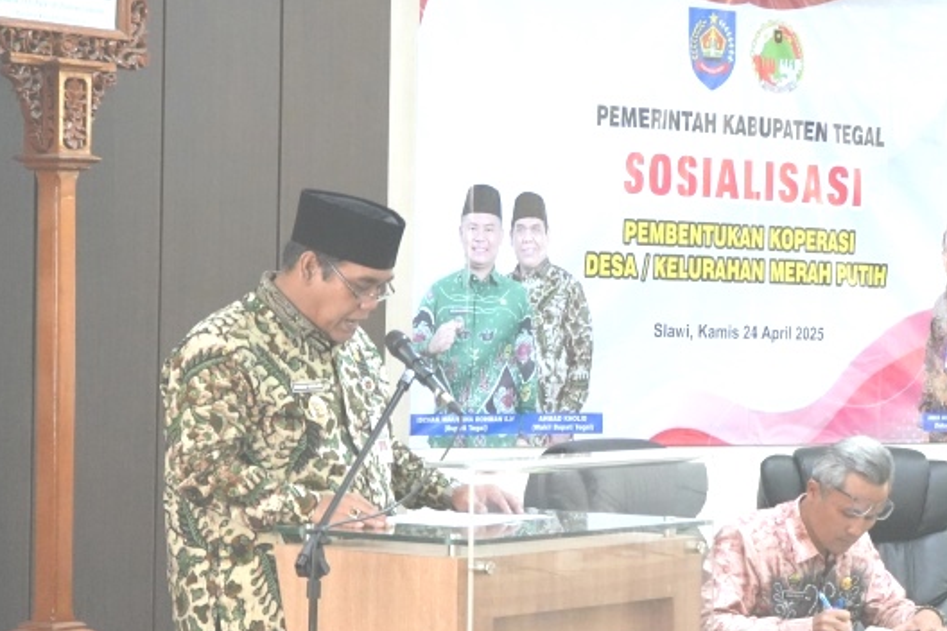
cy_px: 435
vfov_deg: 10.9
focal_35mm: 126
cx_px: 764
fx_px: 3314
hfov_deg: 16.1
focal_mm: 65
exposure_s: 1/125
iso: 5000
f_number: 5.6
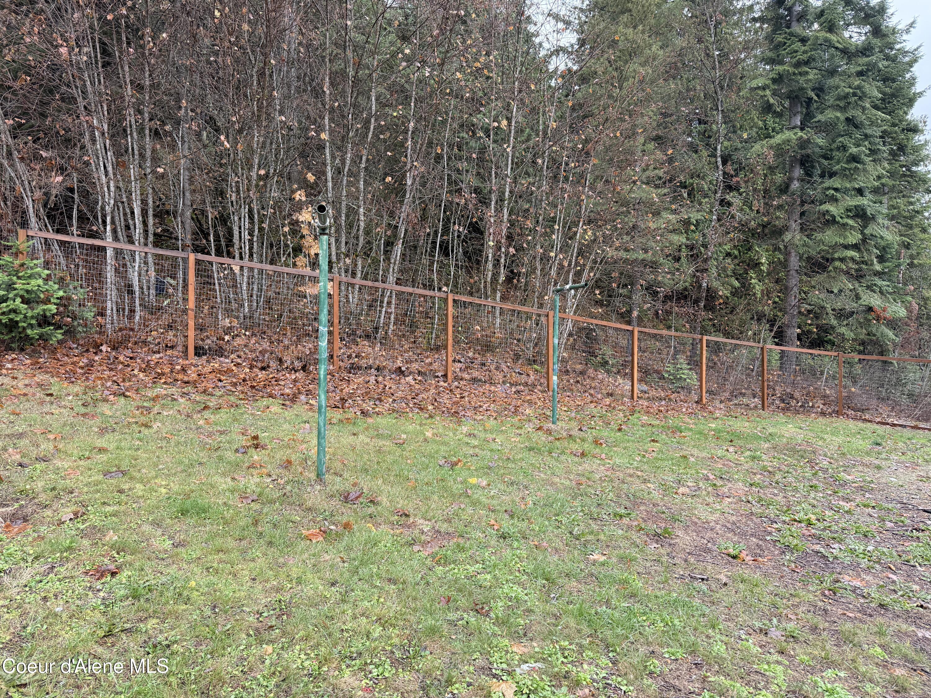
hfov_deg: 71.6
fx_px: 645
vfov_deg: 56.8
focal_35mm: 24
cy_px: 349
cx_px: 466
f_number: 1.78
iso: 160
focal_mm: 6.76
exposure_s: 1/243
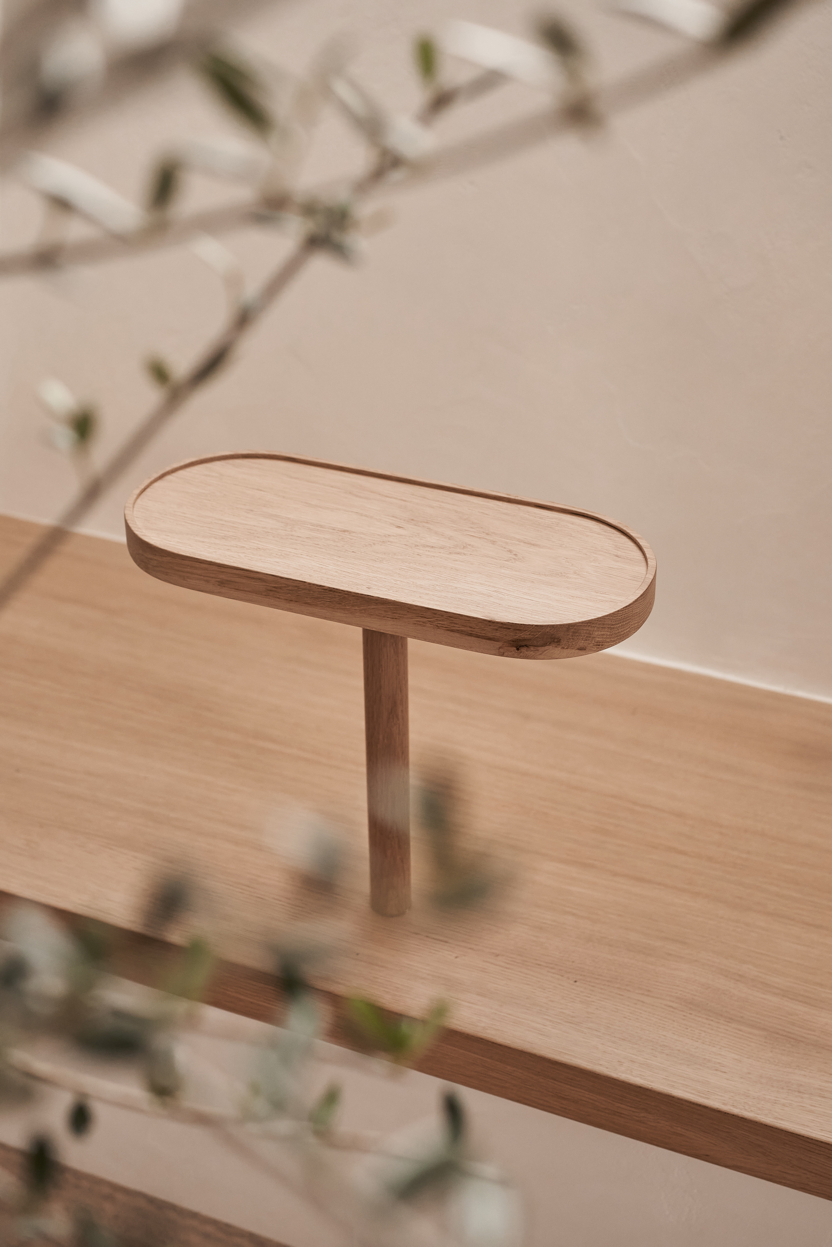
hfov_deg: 26.0
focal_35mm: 52
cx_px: 416
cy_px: 624
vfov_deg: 38.2
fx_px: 1802
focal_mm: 35
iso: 500
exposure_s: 1/100
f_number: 3.2
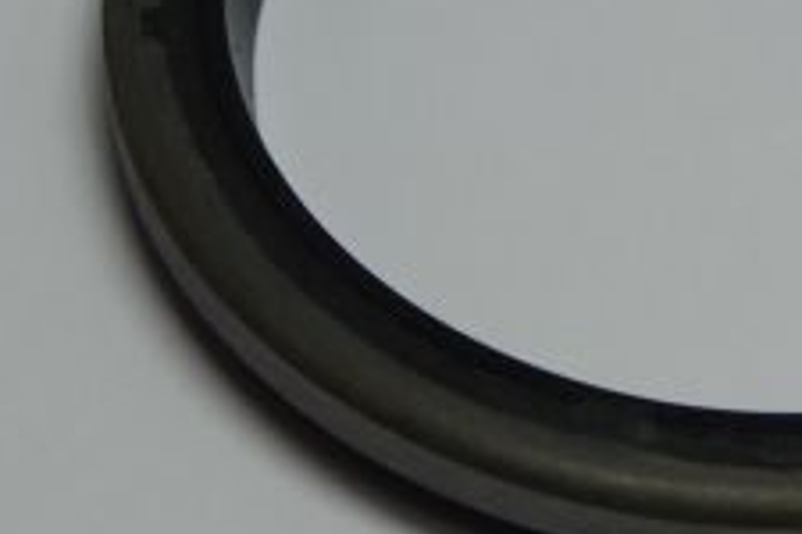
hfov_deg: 6.9
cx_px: 702
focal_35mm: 299
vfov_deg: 4.6
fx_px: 6661
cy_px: 55
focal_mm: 70
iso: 100
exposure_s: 1/30
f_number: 8
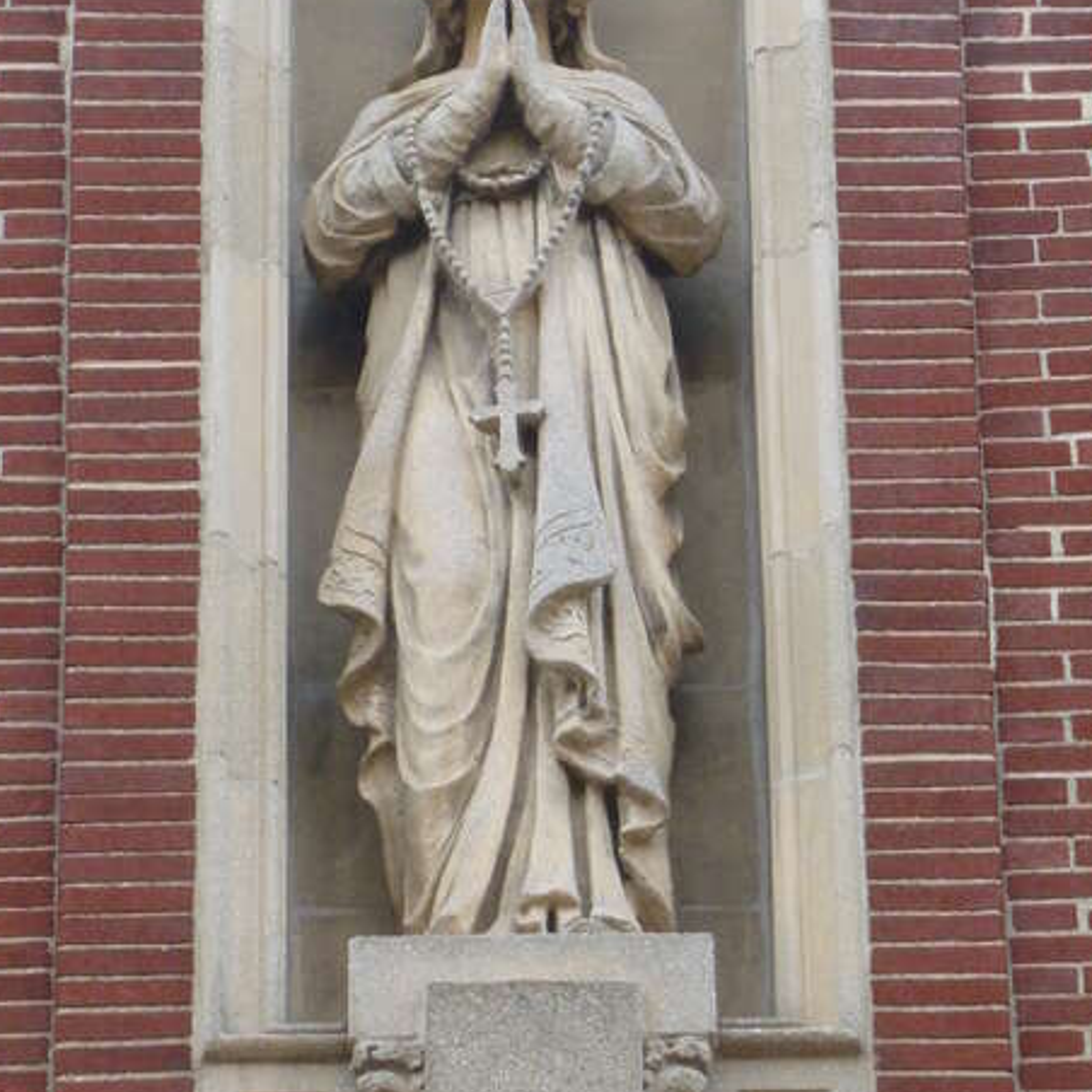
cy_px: 394
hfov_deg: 4.0
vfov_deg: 4.0
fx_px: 15632
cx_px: 519
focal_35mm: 438
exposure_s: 1/125
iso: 250
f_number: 5.9
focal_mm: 40
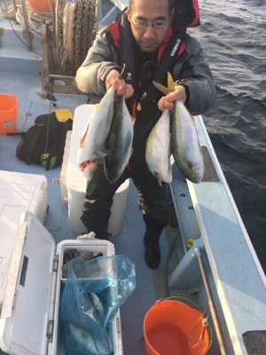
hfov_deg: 48.2
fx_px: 297
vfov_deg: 61.7
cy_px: 178
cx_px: 133
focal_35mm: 29
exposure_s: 1/377
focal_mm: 4.15
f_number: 2.2
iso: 25
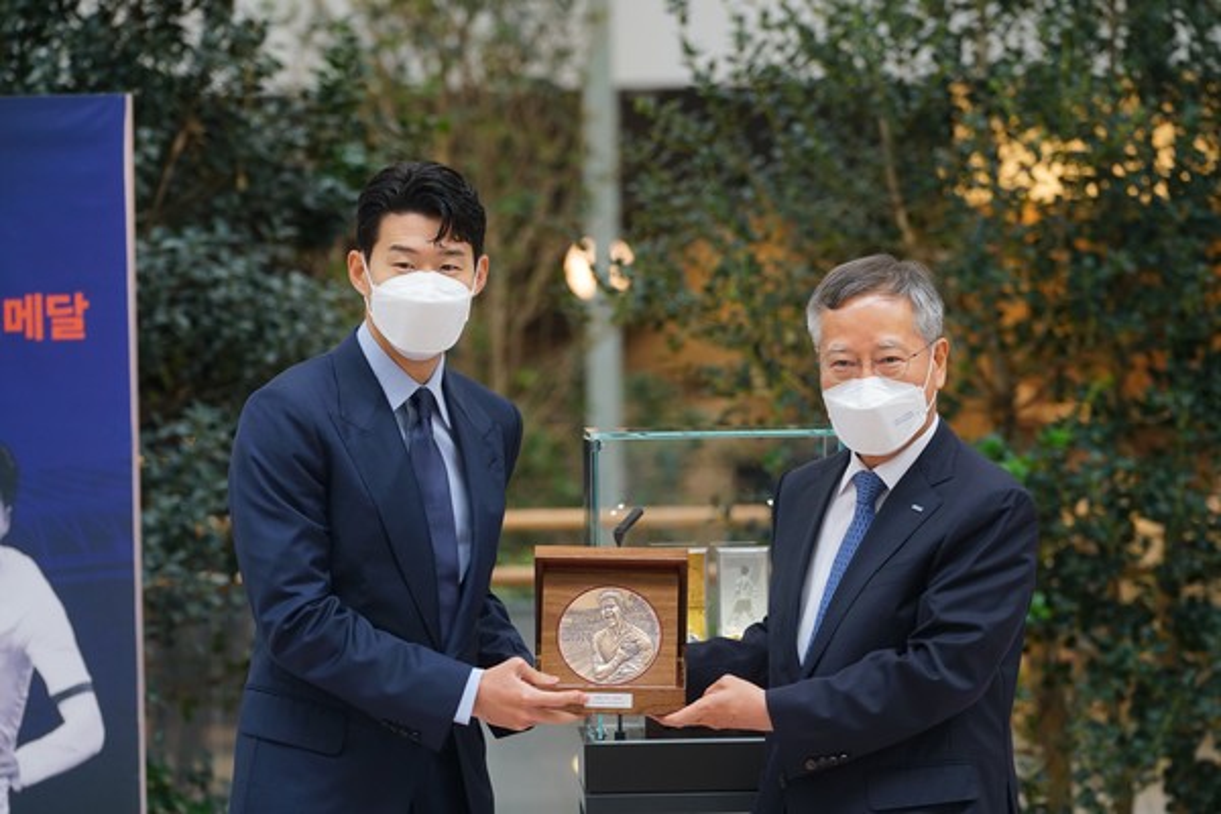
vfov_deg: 7.1
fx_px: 6579
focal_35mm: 194
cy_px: 407
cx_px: 610
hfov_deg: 10.6
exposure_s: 1/250
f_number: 5
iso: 1600
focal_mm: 194
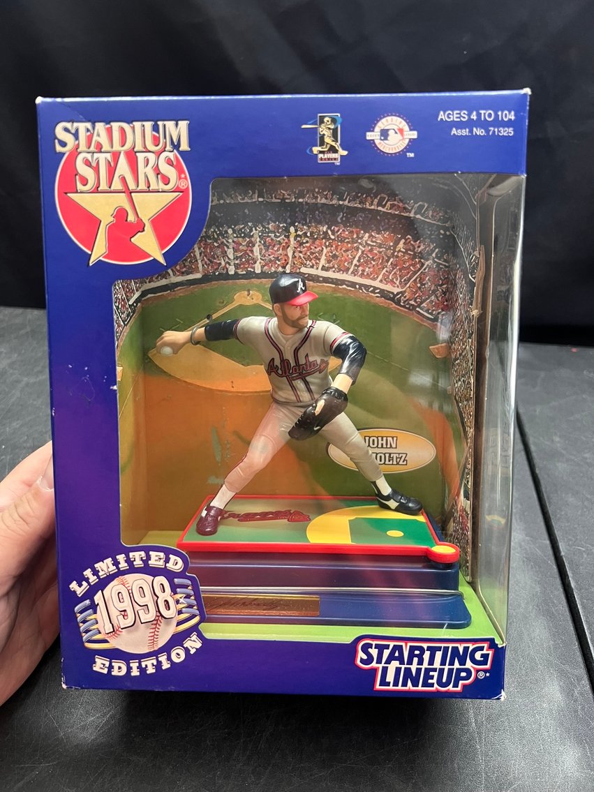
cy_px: 396
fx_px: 595
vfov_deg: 67.3
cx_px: 297
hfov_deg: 53.1
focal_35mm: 26
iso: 400
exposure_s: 1/40
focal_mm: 5.7
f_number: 1.5
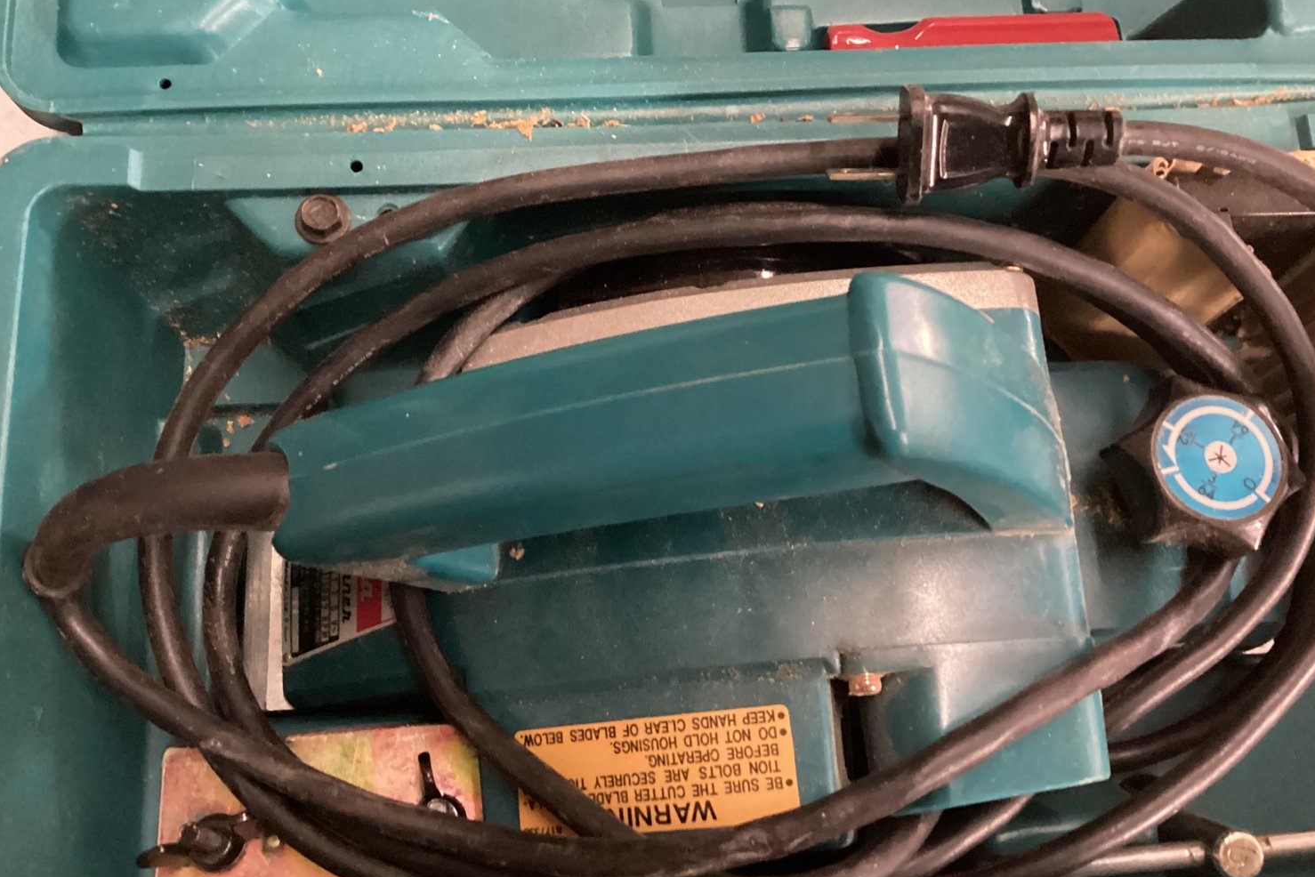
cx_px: 671
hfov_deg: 57.2
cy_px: 445
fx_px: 1206
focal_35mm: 33
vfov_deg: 40.0
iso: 640
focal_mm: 3.3
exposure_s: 1/17
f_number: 2.4
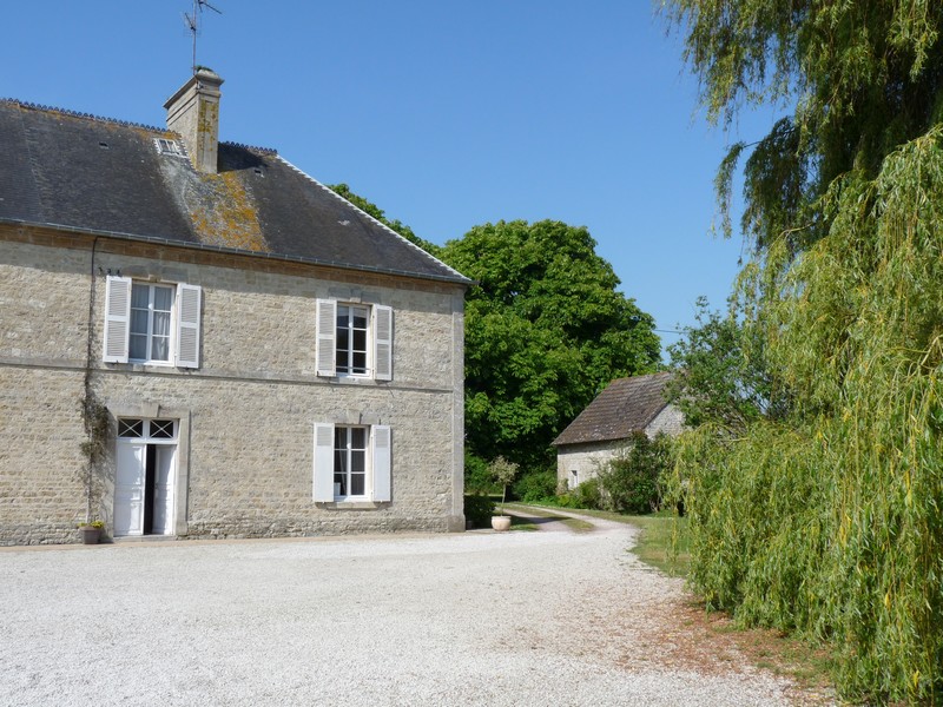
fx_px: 1008
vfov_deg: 38.7
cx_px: 472
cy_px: 354
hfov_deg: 50.1
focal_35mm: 37
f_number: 5.6
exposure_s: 1/400
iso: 100
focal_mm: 6.6
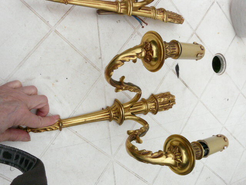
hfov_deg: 63.4
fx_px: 199
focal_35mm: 28
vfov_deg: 49.7
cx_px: 123
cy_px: 92
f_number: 8
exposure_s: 1/160
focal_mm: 4.6
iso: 400
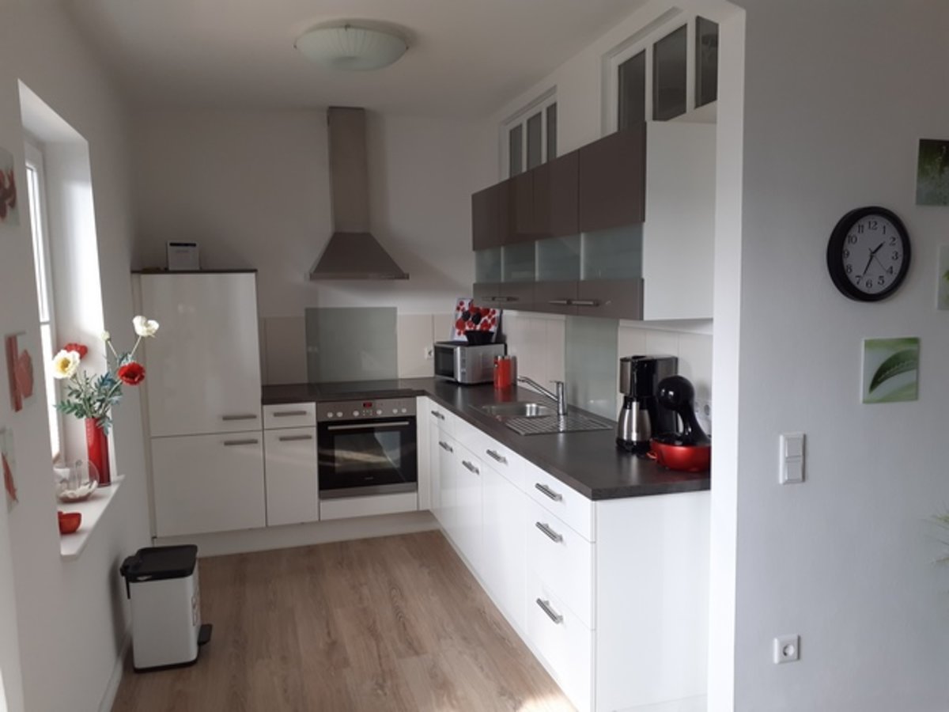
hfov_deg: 65.3
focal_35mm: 27
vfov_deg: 51.4
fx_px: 740
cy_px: 356
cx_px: 474
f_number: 1.9
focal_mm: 3.6
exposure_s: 1/50
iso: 64
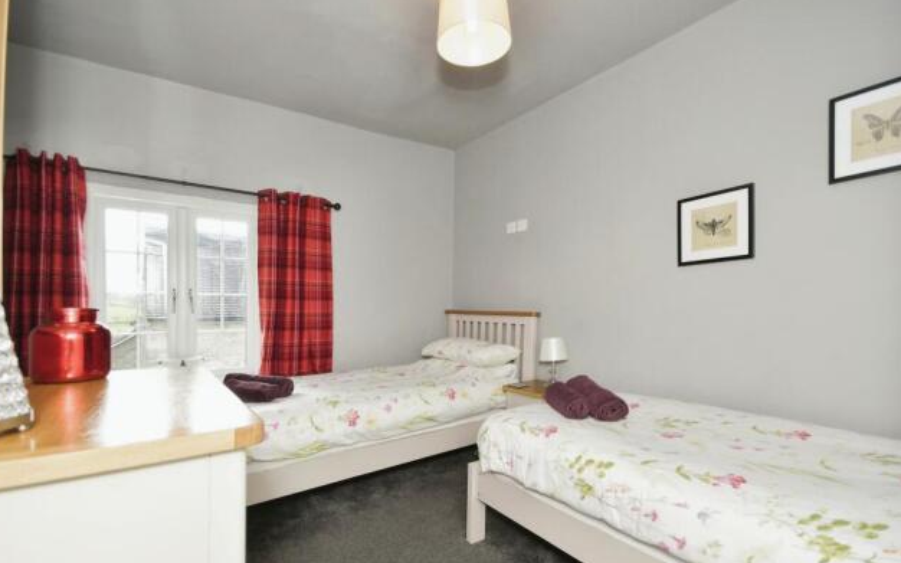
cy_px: 283
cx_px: 456
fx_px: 393
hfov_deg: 97.8
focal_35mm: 16
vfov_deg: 71.2
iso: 400
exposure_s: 1/60
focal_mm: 10
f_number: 8
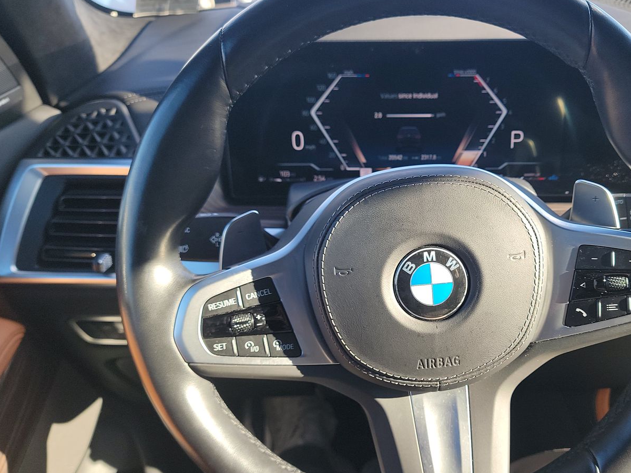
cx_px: 401
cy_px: 269
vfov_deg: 44.1
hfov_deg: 56.0
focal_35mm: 32
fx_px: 583
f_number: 1.8
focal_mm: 6.7
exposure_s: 1/119
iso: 80
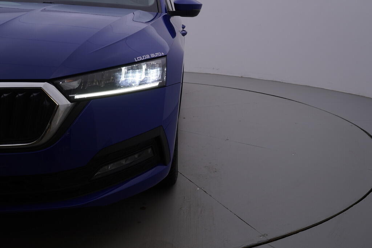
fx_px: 372
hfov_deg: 53.1
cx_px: 186
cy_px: 124
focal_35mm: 36
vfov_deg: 36.9
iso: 125
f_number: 5.6
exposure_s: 1/125
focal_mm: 24
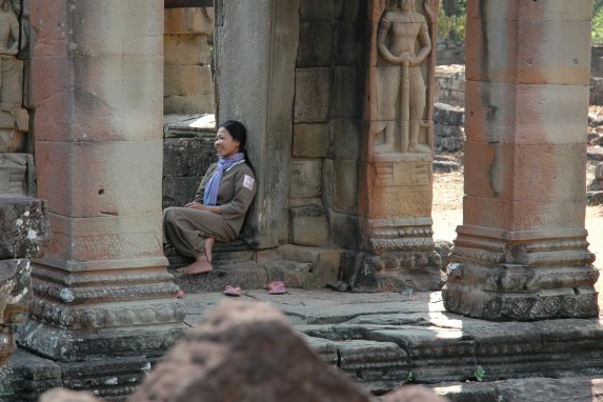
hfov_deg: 15.5
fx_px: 2211
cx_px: 238
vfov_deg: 10.4
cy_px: 187
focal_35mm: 132
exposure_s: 1/125
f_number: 5.6
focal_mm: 70
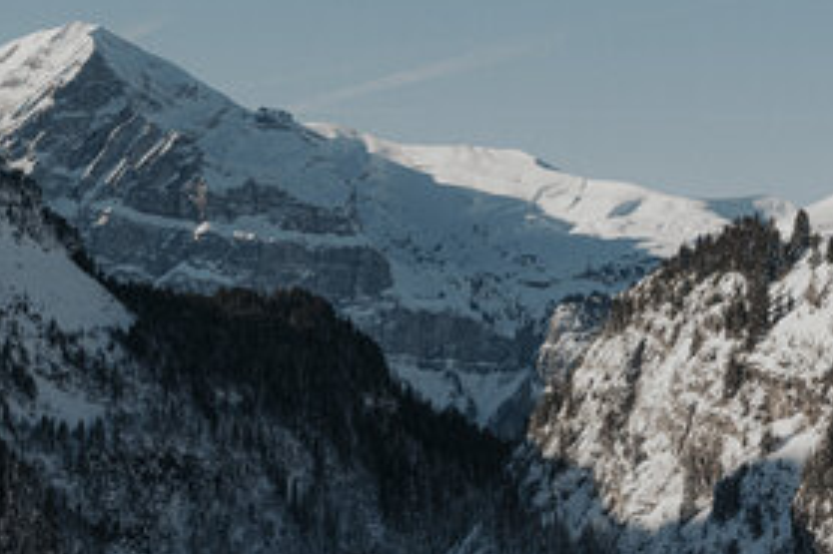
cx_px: 378
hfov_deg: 13.6
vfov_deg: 9.1
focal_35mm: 151
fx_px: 3492
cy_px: 211
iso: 320
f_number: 7.1
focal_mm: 70
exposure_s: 1/1250
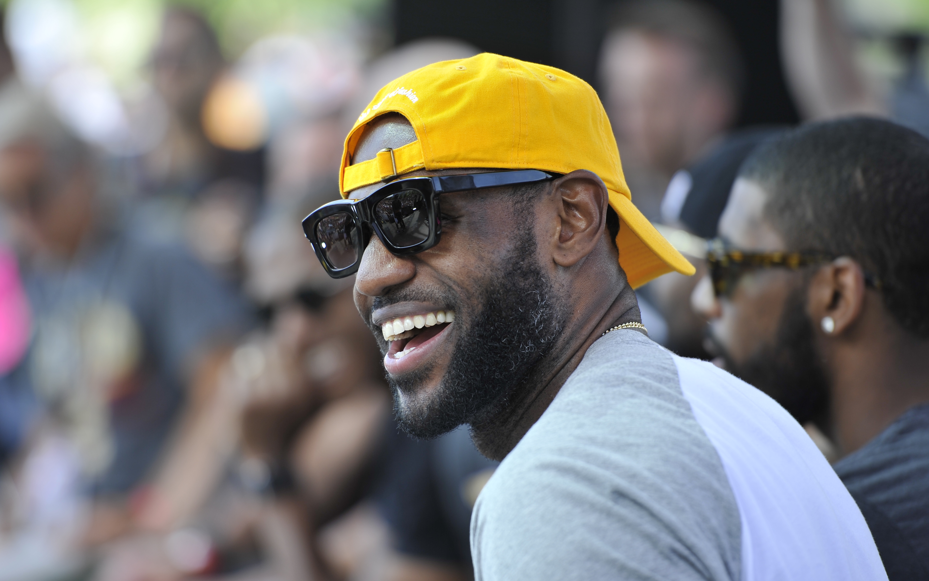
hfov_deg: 9.2
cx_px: 415
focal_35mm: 227
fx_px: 5747
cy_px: 284
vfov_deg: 5.8
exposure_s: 1/500
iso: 200
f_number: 2.8
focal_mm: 200
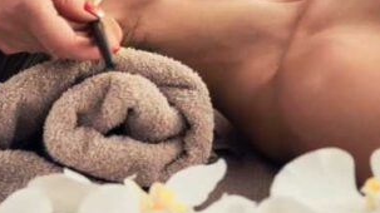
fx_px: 936
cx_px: 148
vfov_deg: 12.7
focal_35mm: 93
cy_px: -43
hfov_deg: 22.9
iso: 1250
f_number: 3.5
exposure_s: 1/100
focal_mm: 35
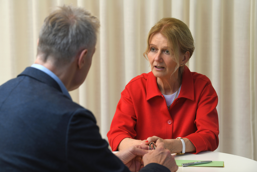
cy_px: 86
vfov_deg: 11.8
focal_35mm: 116
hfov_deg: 17.6
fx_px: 828
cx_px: 128
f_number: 5.6
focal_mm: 116
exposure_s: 1/125
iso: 320
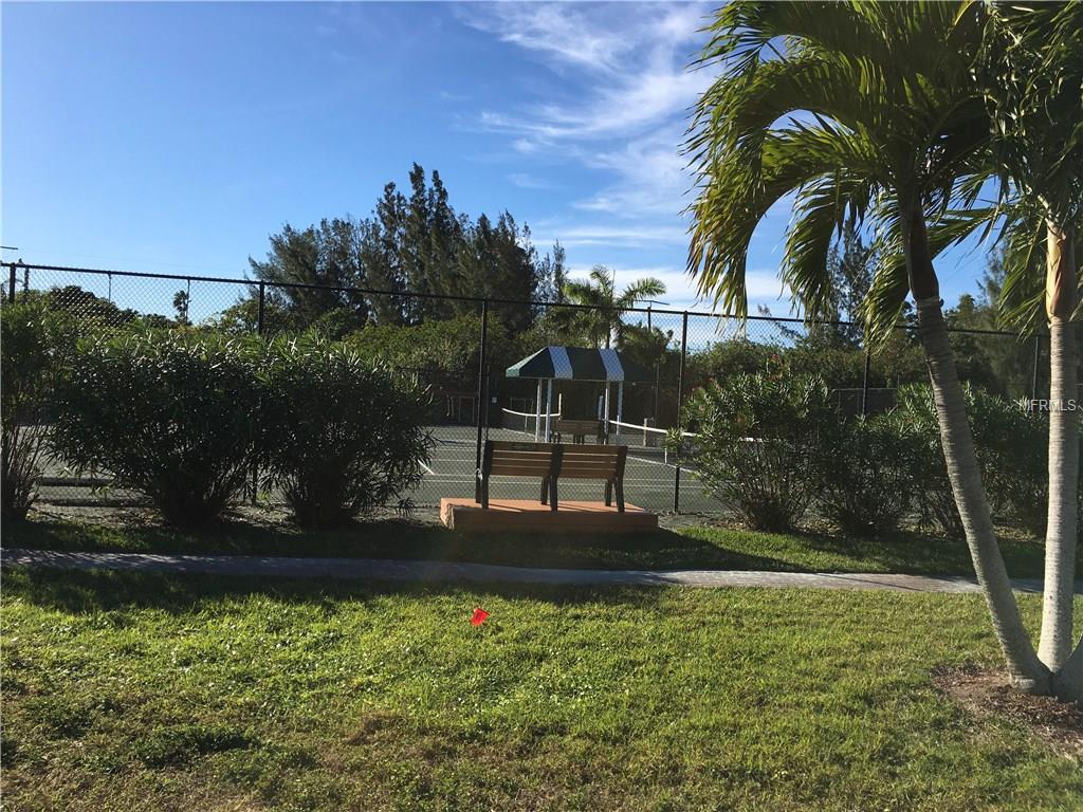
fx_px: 907
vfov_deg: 48.2
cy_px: 406
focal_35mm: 29
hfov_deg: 61.7
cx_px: 542
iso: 25
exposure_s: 1/2024
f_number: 2.2
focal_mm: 4.15
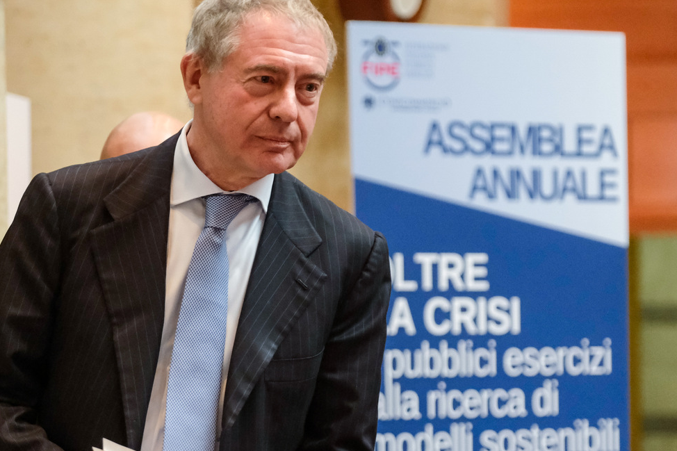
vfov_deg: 7.9
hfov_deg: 11.8
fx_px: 3271
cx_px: 311
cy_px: 285
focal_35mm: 174
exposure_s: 1/160
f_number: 2.8
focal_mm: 80.4
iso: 3200
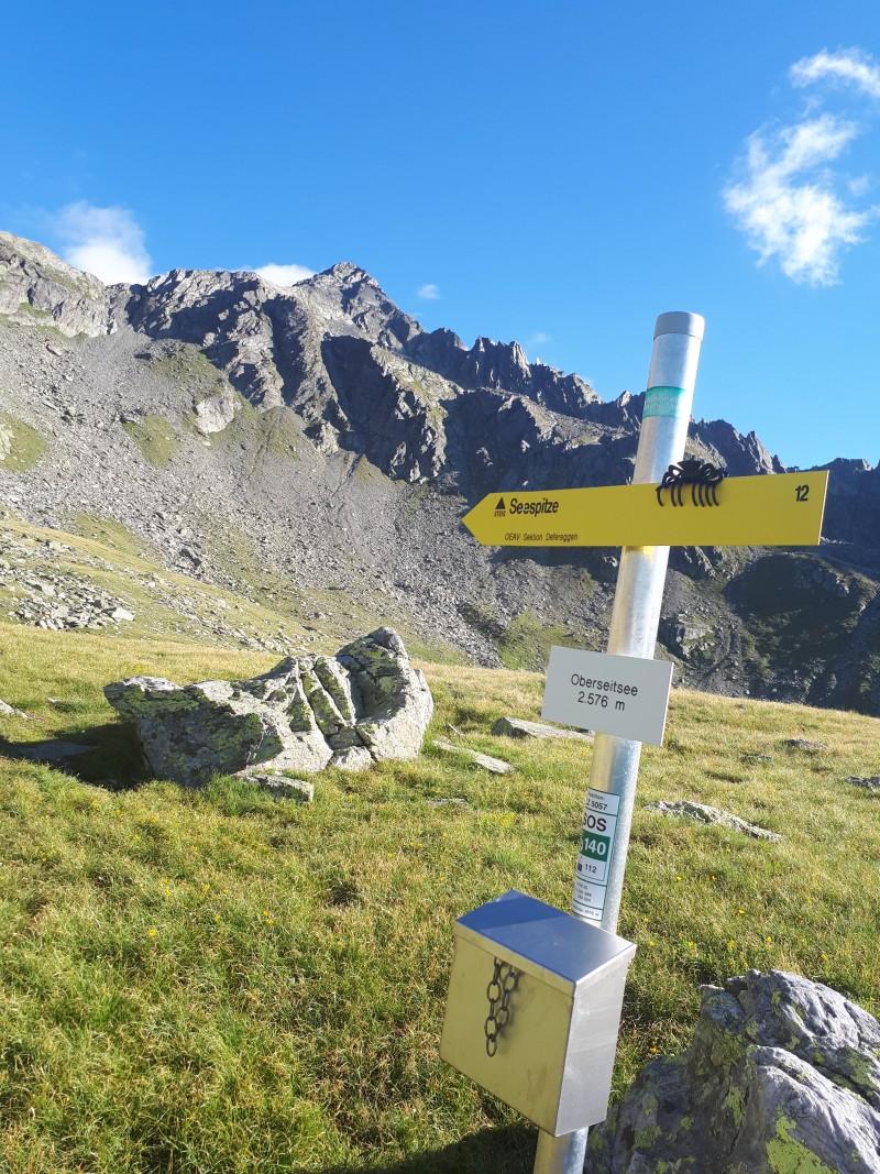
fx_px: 915
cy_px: 587
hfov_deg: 51.3
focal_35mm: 27
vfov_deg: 65.3
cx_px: 440
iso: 40
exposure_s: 1/516
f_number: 1.9
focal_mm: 3.6
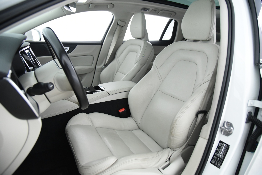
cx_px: 131
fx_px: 175
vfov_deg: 53.2
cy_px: 88
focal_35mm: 24
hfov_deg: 73.7
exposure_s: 1/40
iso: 4000
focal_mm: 24
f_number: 4
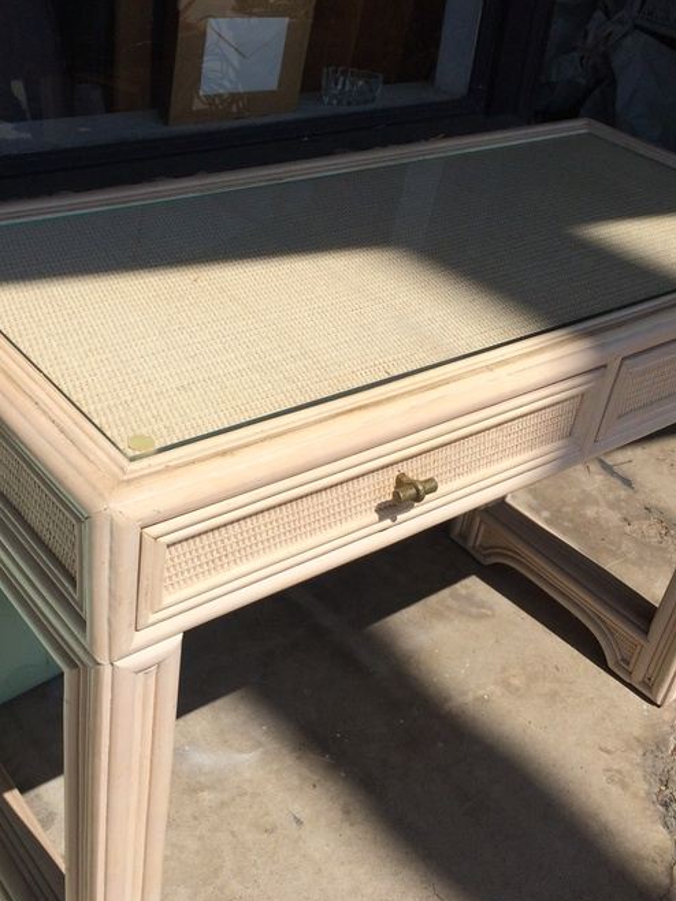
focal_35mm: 41
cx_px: 309
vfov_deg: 45.8
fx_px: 1068
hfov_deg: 35.1
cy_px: 459
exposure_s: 1/4115
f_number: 2.2
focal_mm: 4.12
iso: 40
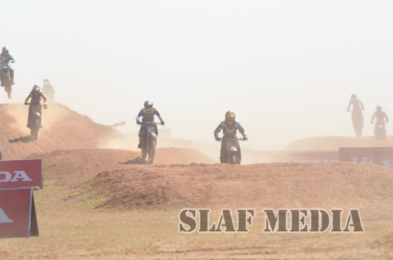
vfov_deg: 2.3
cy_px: 130
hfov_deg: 3.4
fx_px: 6534
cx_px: 196
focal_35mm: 600
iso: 200
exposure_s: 1/320
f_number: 8
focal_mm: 400
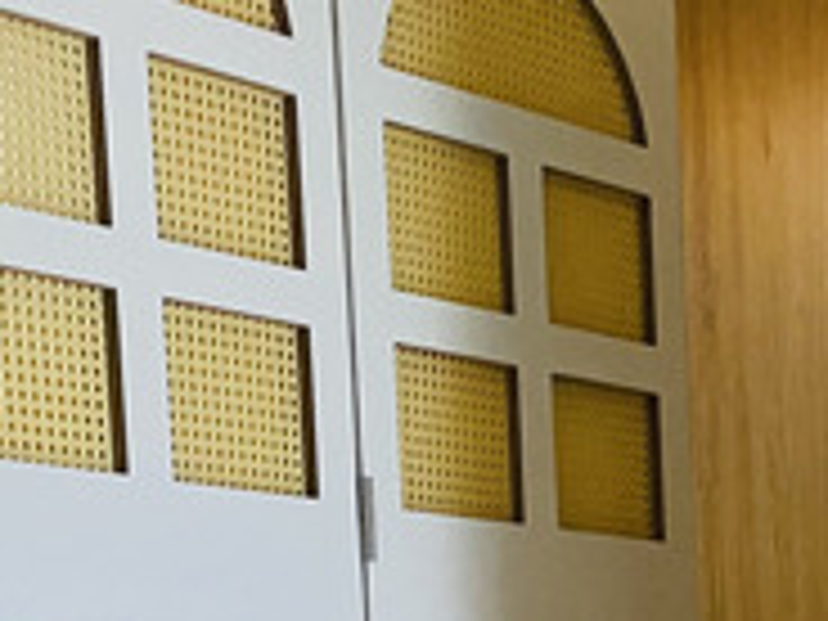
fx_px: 2703
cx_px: 1404
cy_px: 1134
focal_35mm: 113
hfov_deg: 15.4
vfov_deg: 12.0
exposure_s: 1/50
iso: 160
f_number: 1.8
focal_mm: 4.25
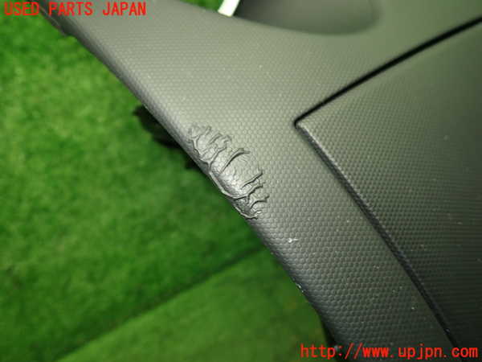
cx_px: 241
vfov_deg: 54.9
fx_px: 348
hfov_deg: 69.4
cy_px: 181
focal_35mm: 25
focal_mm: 4.5
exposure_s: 1/40
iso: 200
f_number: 2
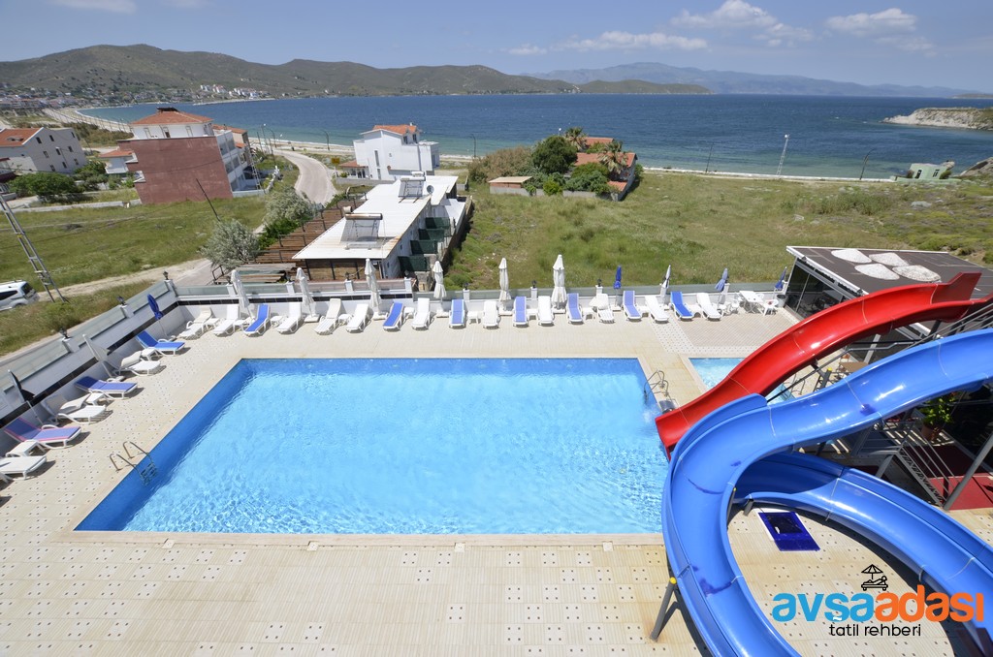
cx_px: 496
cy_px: 328
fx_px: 413
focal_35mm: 15
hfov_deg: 100.5
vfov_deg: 77.1
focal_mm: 10
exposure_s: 1/350
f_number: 9.5
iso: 100
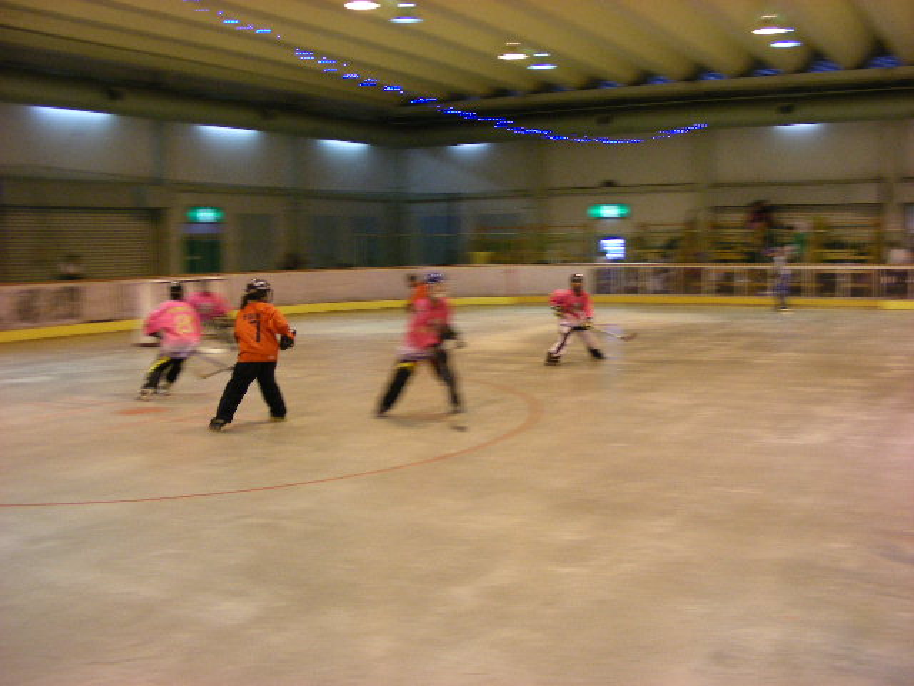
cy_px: 343
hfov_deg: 49.0
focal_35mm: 38
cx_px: 457
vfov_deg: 37.7
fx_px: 1003
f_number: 3.5
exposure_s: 1/27.5
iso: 200
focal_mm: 6.3
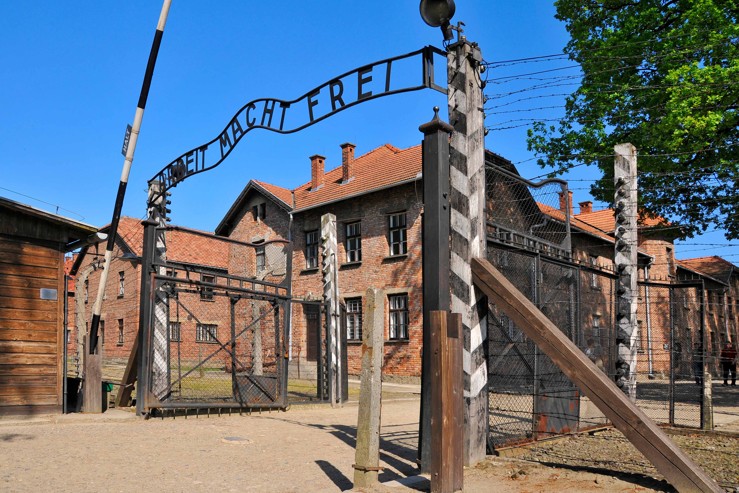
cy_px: 246
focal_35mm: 27
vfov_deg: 47.9
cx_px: 370
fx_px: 554
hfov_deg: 67.4
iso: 200
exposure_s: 1/200
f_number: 8
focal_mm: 18
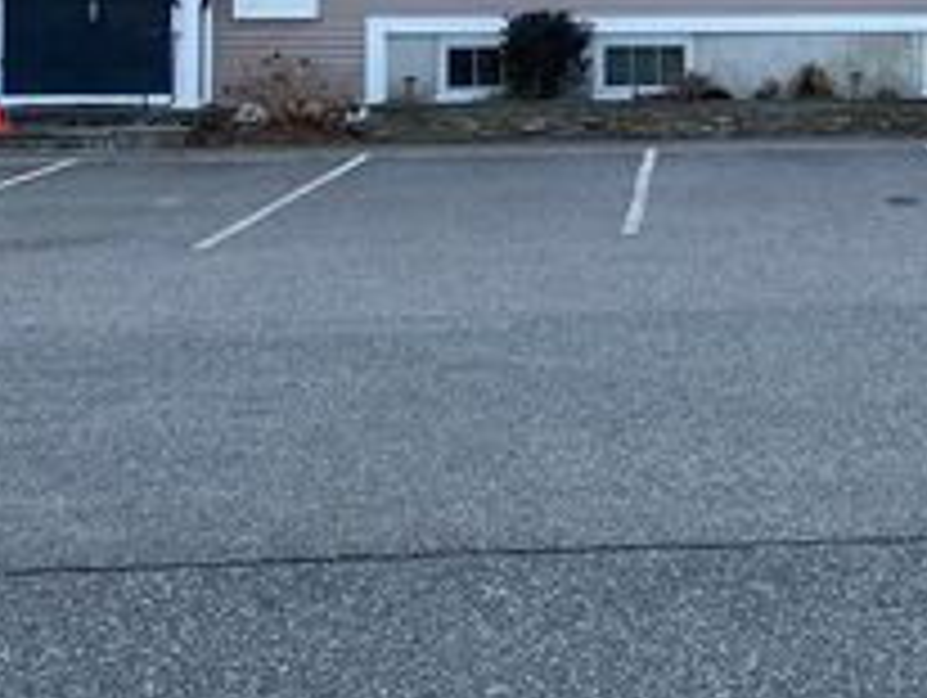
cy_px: -34
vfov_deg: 22.3
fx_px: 1689
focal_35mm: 63
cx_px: 806
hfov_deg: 29.6
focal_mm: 4.25
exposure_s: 1/188
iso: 32
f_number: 1.8
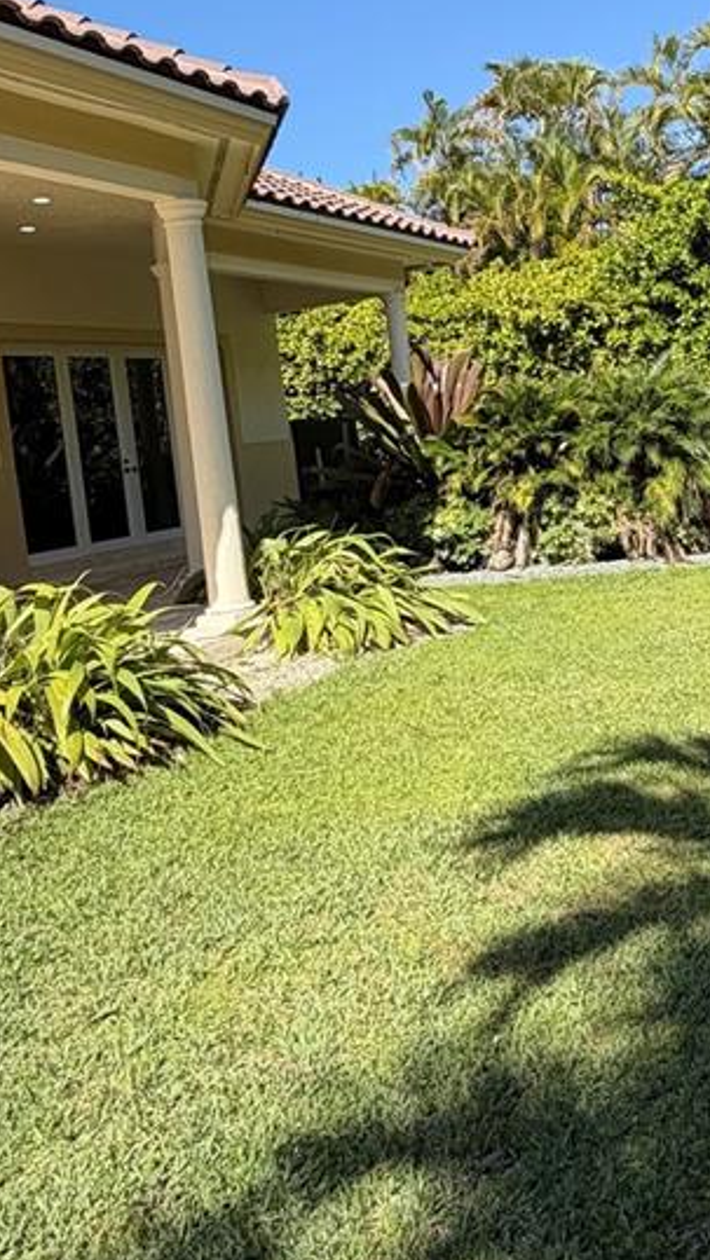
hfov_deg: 33.9
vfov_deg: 57.4
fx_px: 1137
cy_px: 480
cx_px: 546
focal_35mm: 34
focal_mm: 2.22
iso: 40
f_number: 2.2
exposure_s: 1/770
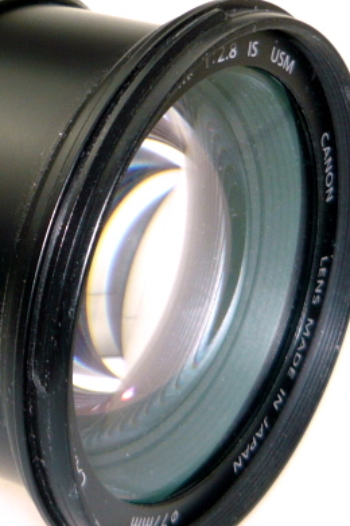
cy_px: 240
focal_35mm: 111
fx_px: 1619
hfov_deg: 12.1
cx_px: -62
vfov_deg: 18.4
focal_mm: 5.5
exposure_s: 1/200
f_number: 2.8
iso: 100
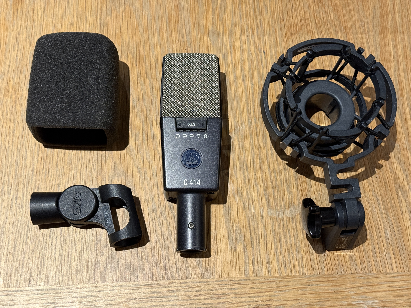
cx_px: 206
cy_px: 154
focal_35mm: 48
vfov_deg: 30.3
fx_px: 570
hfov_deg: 39.7
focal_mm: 6.76
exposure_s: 1/33
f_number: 1.78
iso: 250
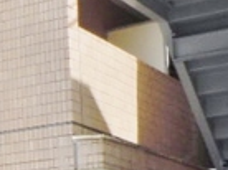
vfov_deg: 11.2
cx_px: -192
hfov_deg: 13.5
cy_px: 193
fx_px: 855
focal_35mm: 130
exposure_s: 1/400
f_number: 3.7
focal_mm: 5
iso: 100
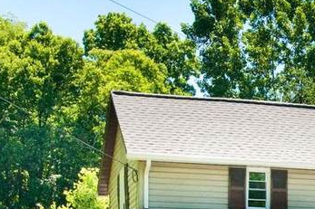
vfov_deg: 11.3
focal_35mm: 118
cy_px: 273
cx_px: 439
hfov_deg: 16.2
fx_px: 1032
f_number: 14
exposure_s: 1/250
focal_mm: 32
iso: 320
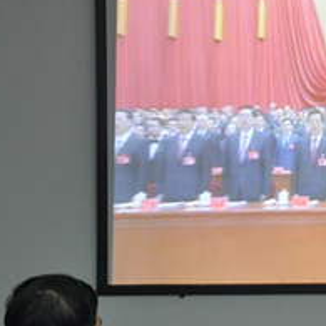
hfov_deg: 8.2
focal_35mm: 212
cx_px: 418
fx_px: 2259
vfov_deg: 8.3
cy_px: 206
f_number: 5
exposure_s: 1/40
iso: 800
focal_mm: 50
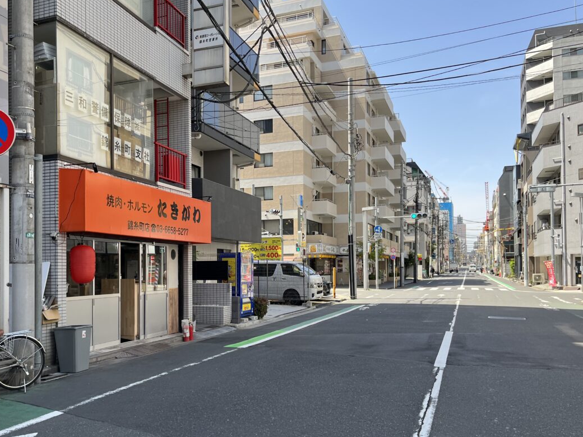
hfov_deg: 56.4
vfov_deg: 43.9
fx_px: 539
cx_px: 234
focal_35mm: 32
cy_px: 261
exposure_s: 1/833
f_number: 1.6
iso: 50
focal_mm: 5.1
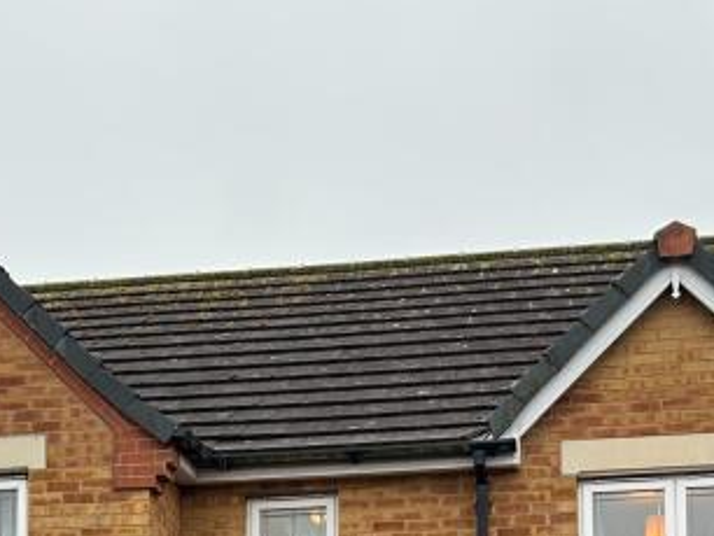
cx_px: 271
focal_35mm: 87
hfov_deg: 22.4
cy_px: 776
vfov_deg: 15.8
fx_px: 1796
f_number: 1.5
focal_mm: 5.7
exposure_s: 1/121
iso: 40
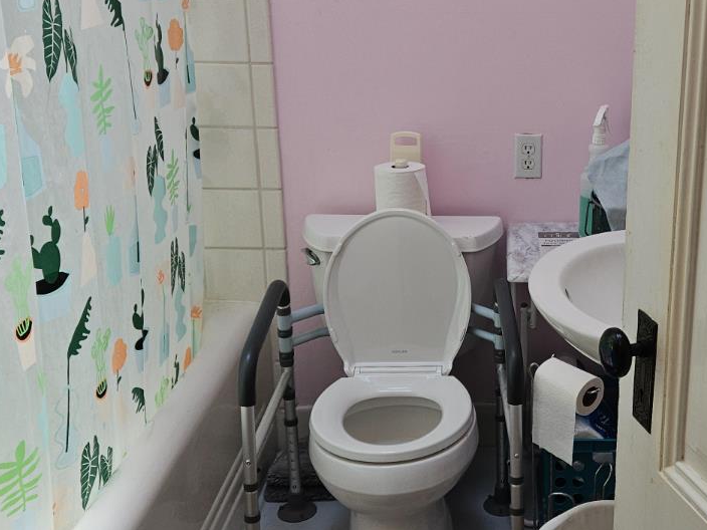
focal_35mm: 49
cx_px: 538
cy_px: 255
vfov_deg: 29.7
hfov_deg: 37.8
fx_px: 1001
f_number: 1.8
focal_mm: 5.4
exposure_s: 1/180
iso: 32
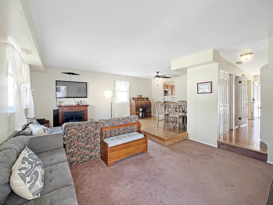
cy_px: 102
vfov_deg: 89.9
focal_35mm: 13
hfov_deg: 106.2
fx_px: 103
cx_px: 136
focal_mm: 1.57
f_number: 1.8
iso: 64
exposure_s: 1/30
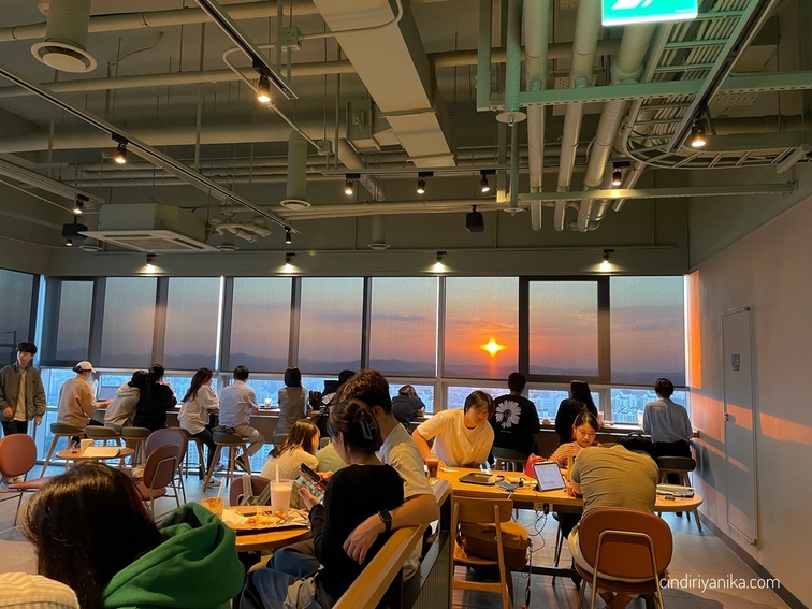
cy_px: 304
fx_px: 610
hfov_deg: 67.3
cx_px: 406
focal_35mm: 26
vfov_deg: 53.1
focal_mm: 4.2
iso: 160
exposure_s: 1/60
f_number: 1.6
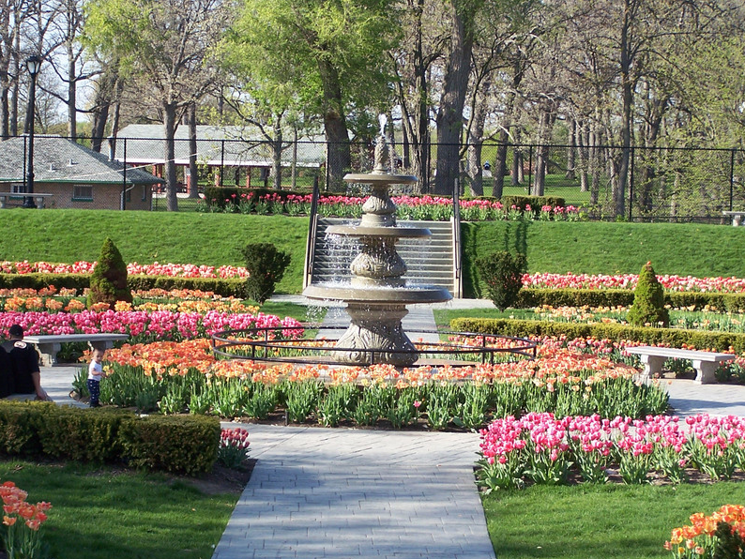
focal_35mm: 122
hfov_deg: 16.1
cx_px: 369
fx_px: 2626
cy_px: 303
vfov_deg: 12.2
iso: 80
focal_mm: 15.6
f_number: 3.2
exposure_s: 1/500
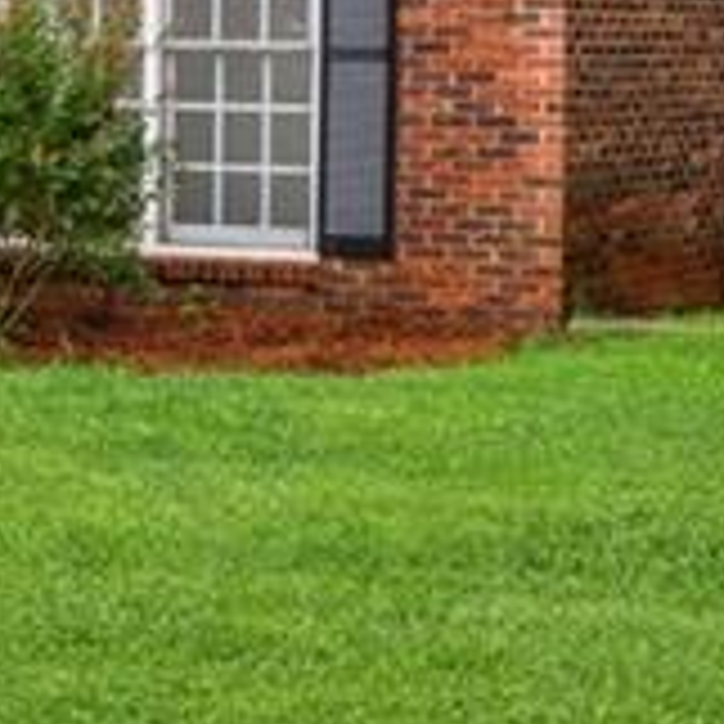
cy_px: 43
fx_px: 4094
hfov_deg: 9.8
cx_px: -396
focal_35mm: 173
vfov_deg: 10.0
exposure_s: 1/25
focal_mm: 32
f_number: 11
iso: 100
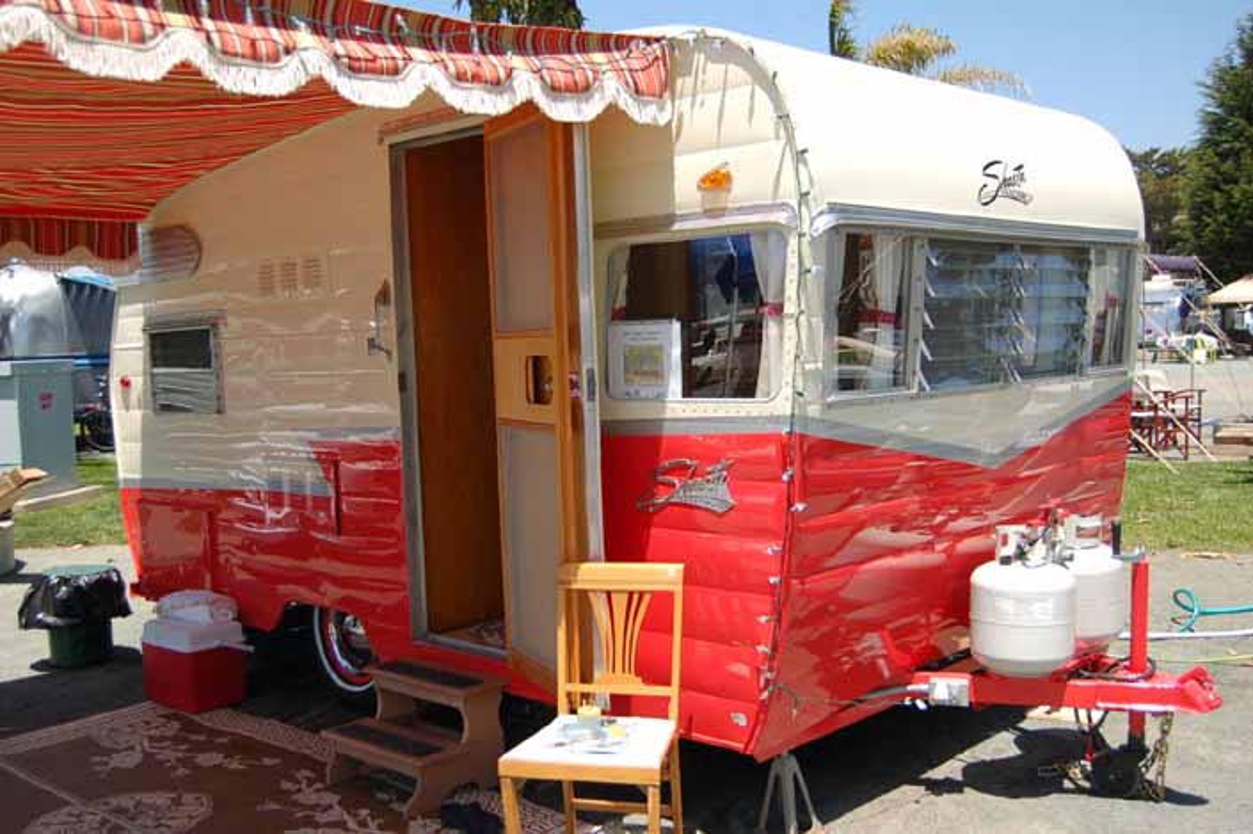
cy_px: 417
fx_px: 1252
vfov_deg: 36.8
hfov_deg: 53.2
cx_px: 626
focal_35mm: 36
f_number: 4
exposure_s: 1/1000
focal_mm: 24
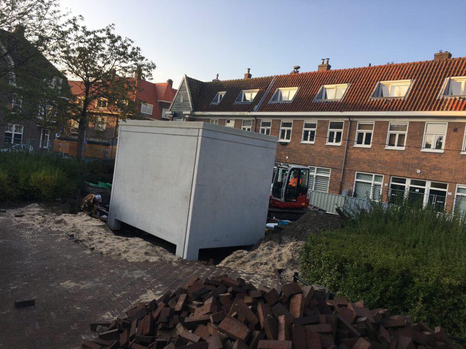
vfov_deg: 48.2
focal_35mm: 29
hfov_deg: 61.7
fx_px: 390
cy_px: 174
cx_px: 233
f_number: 2.2
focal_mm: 4.15
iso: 25
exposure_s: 1/411
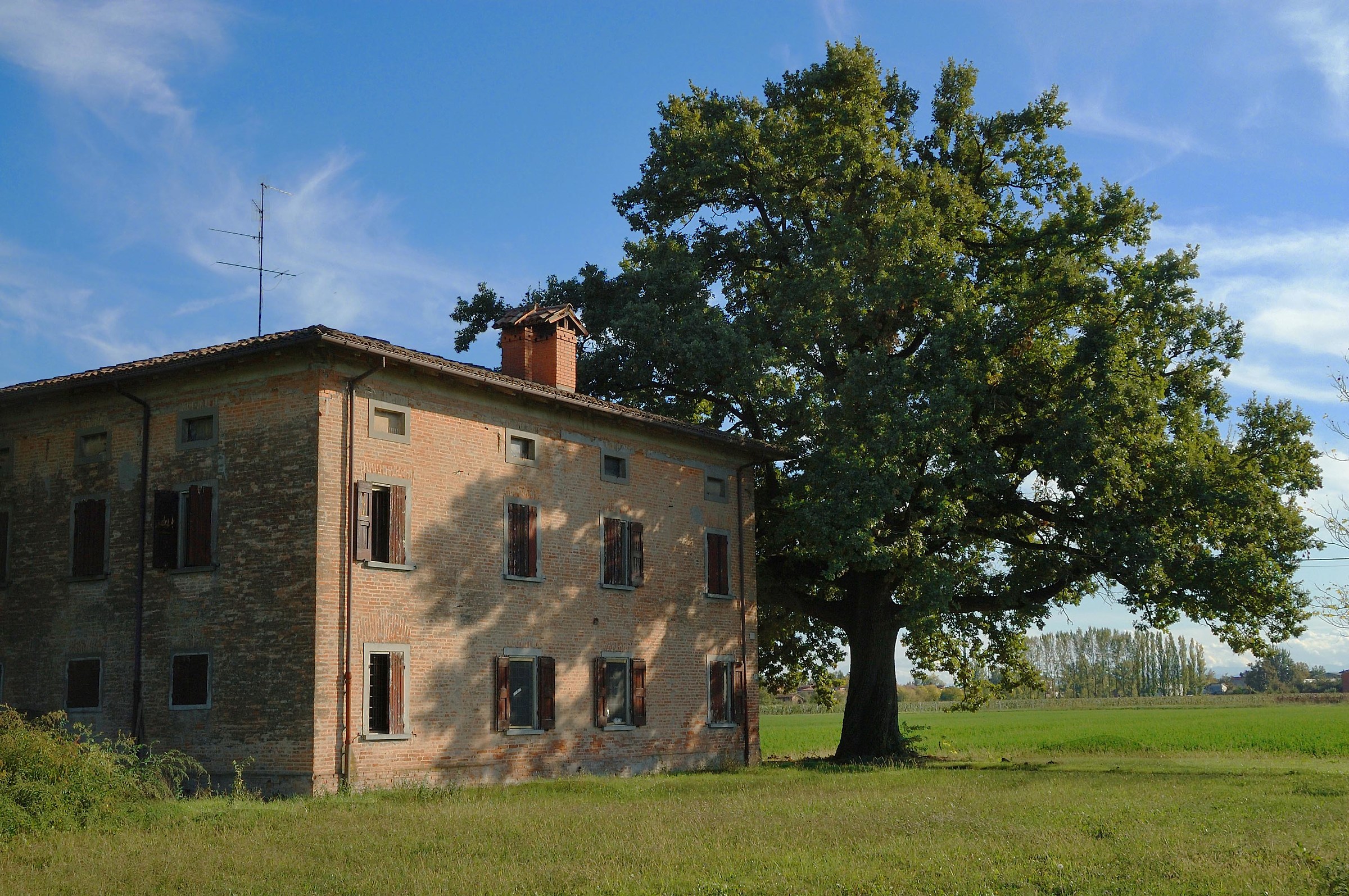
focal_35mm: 44
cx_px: 674
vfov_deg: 30.8
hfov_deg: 45.0
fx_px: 1628
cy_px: 448
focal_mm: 29
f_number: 11
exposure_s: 1/200
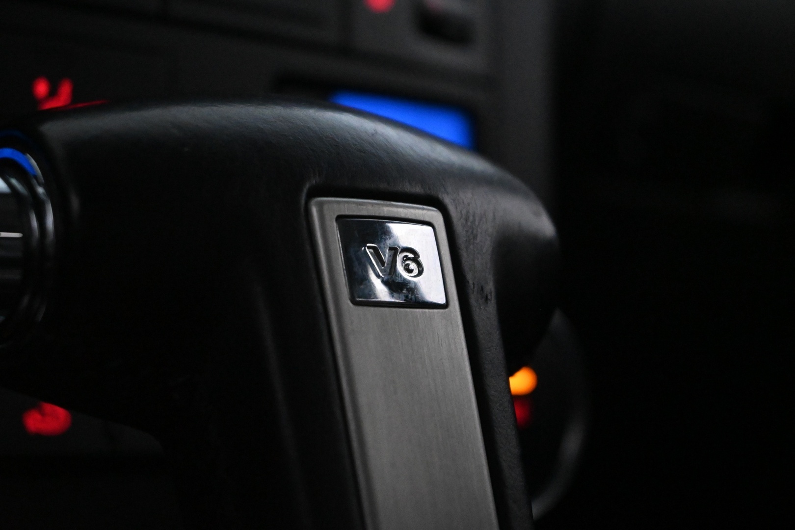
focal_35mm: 75
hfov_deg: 27.0
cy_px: 265
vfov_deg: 18.2
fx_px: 1656
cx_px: 398
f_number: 6.3
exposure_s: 1/80
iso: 10000
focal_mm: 50
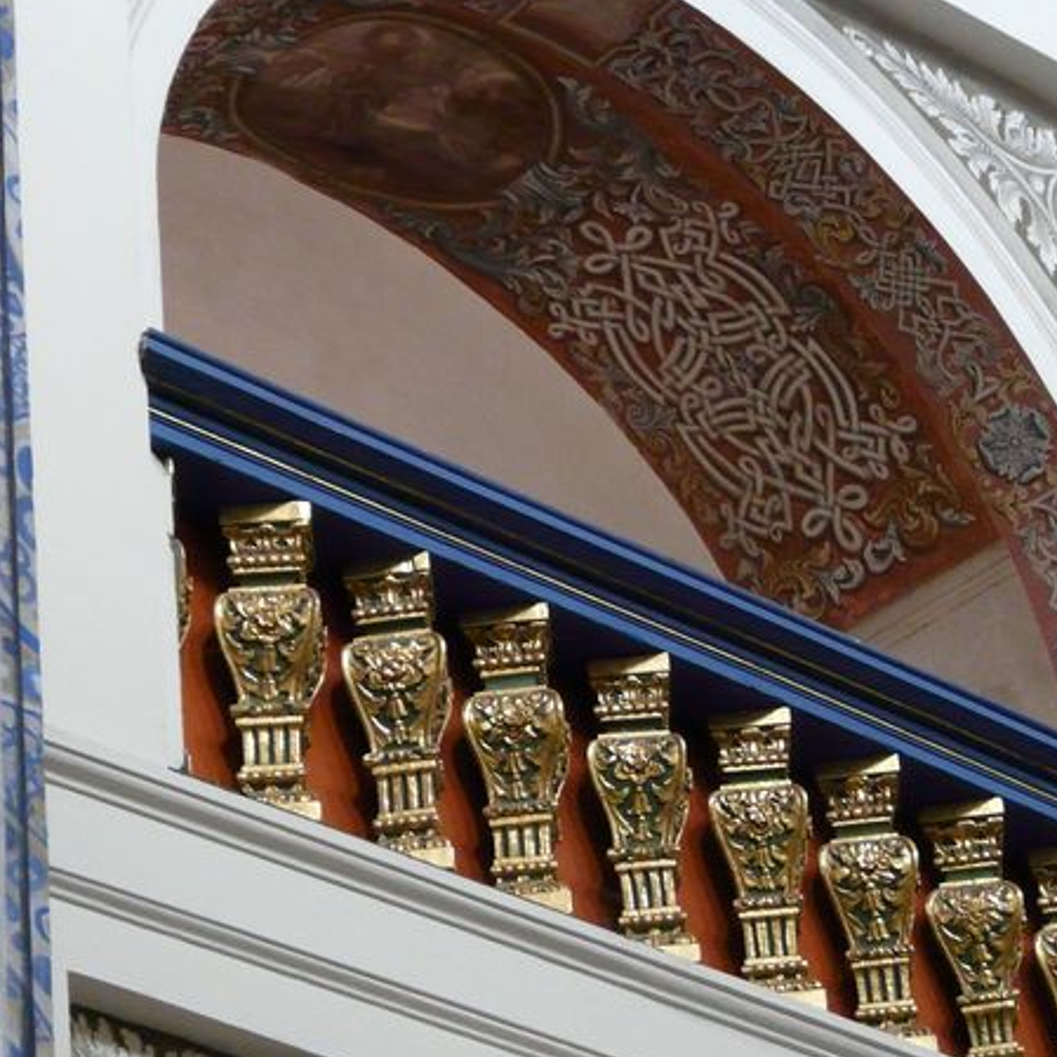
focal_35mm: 159
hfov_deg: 11.0
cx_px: 727
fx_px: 5493
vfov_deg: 11.0
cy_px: 530
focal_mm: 16.6
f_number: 3.6
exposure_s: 1/30
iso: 400
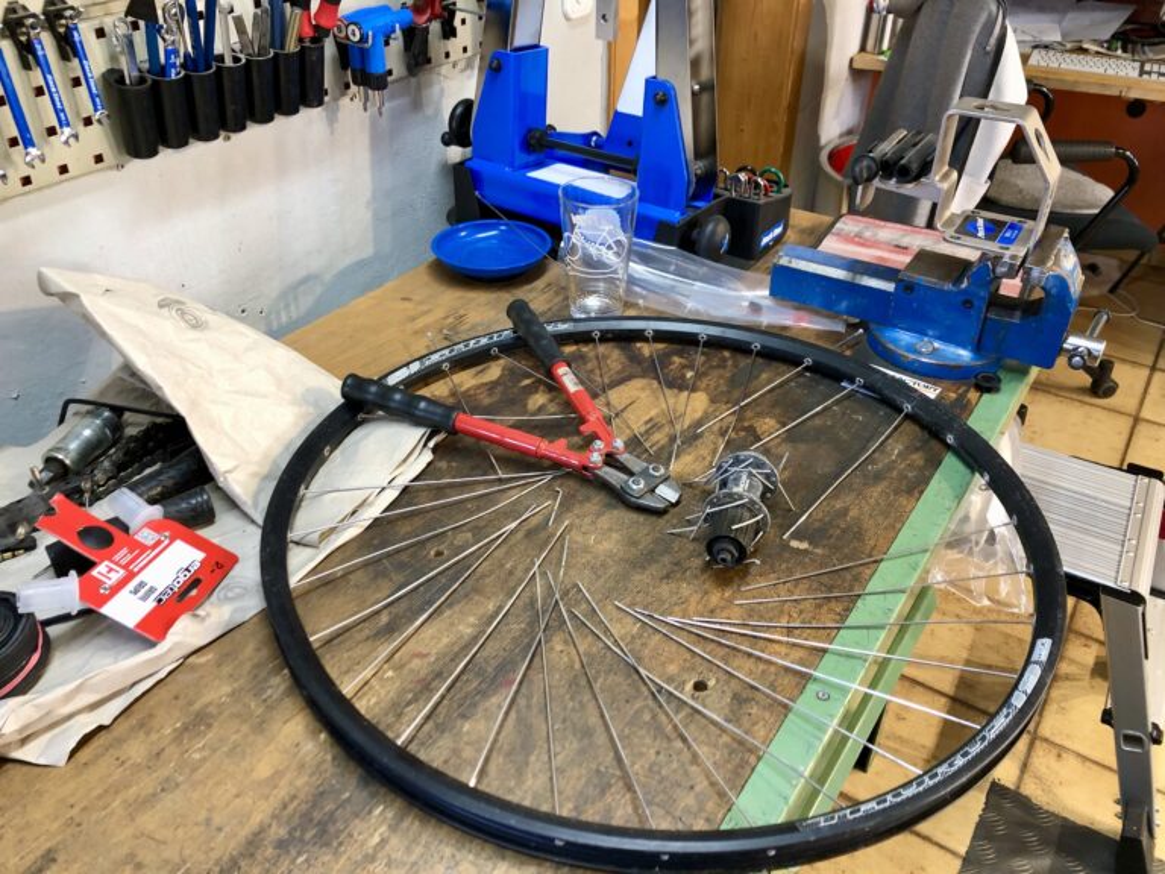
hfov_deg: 63.4
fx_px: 942
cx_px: 582
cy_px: 437
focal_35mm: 28
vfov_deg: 49.7
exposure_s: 1/25
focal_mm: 3.99
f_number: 1.8
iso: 32
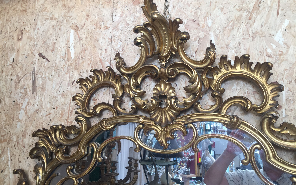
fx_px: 250
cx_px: 149
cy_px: 86
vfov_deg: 40.6
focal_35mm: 31
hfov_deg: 61.2
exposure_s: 1/50
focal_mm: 4.15
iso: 40
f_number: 2.2
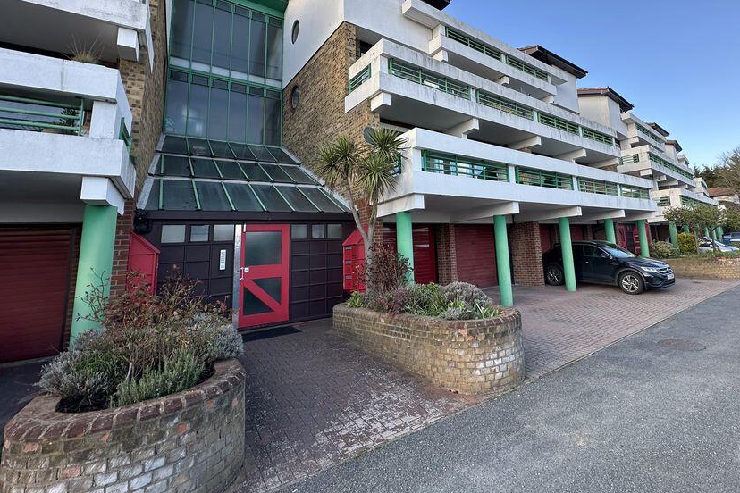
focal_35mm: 18
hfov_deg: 88.5
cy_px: 186
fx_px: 370
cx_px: 454
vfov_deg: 66.4
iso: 40
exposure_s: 1/306
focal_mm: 2.22
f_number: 2.2
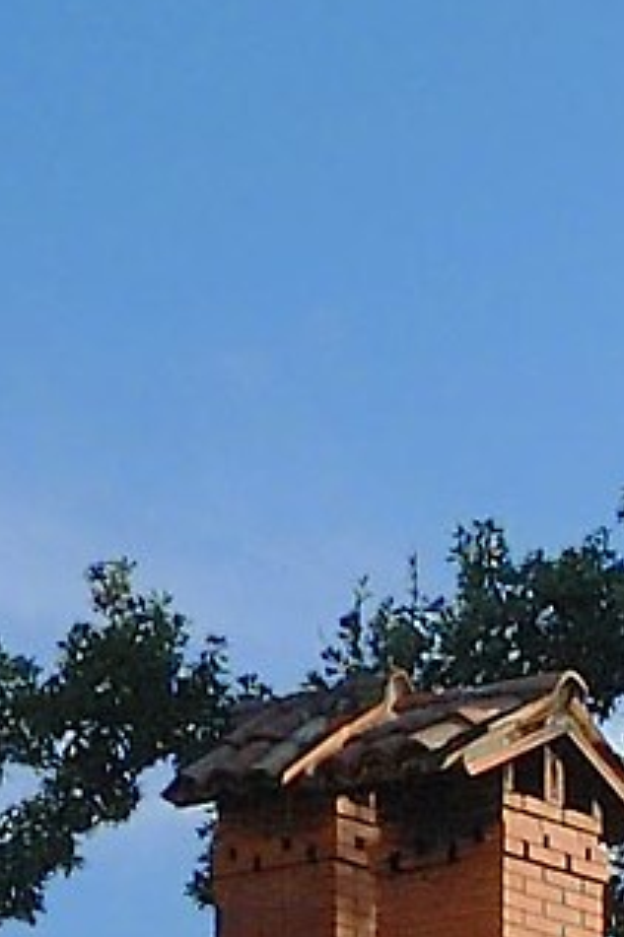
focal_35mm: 329
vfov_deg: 6.2
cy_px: 1432
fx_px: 8557
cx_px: 1124
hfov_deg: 4.1
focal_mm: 29
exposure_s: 1/200
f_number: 11
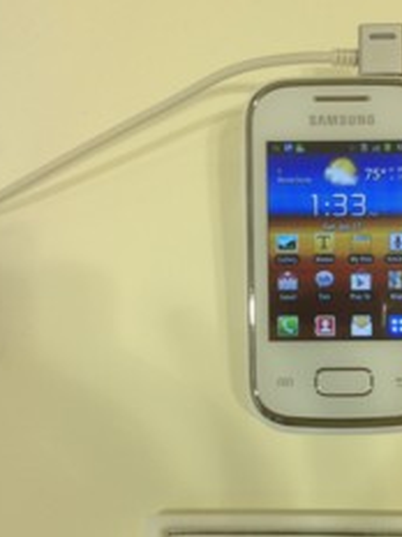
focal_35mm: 68
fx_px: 1053
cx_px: 356
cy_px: 373
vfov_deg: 28.3
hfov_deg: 21.2
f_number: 2.4
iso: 64
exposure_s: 1/100
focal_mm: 4.28
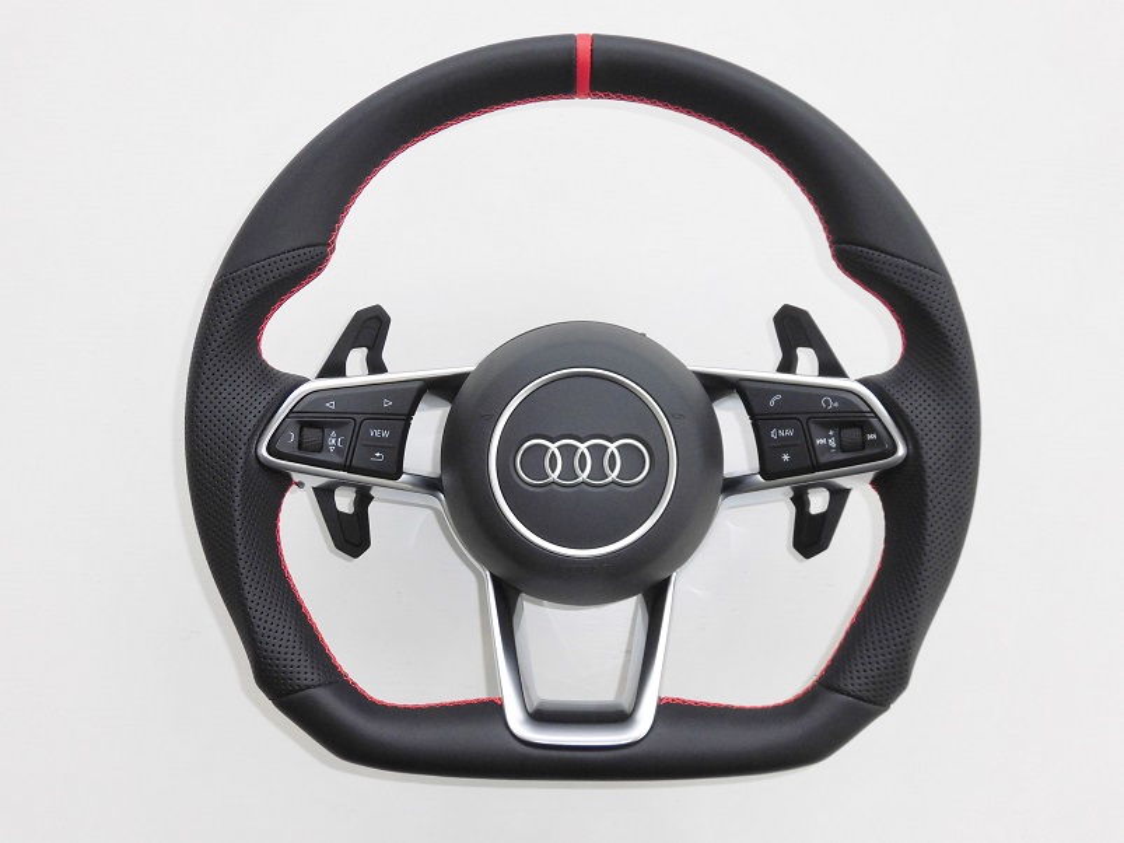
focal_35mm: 38
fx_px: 1234
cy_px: 422
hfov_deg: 49.0
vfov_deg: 37.7
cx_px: 562
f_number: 3.7
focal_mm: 6.77
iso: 100
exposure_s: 1/160
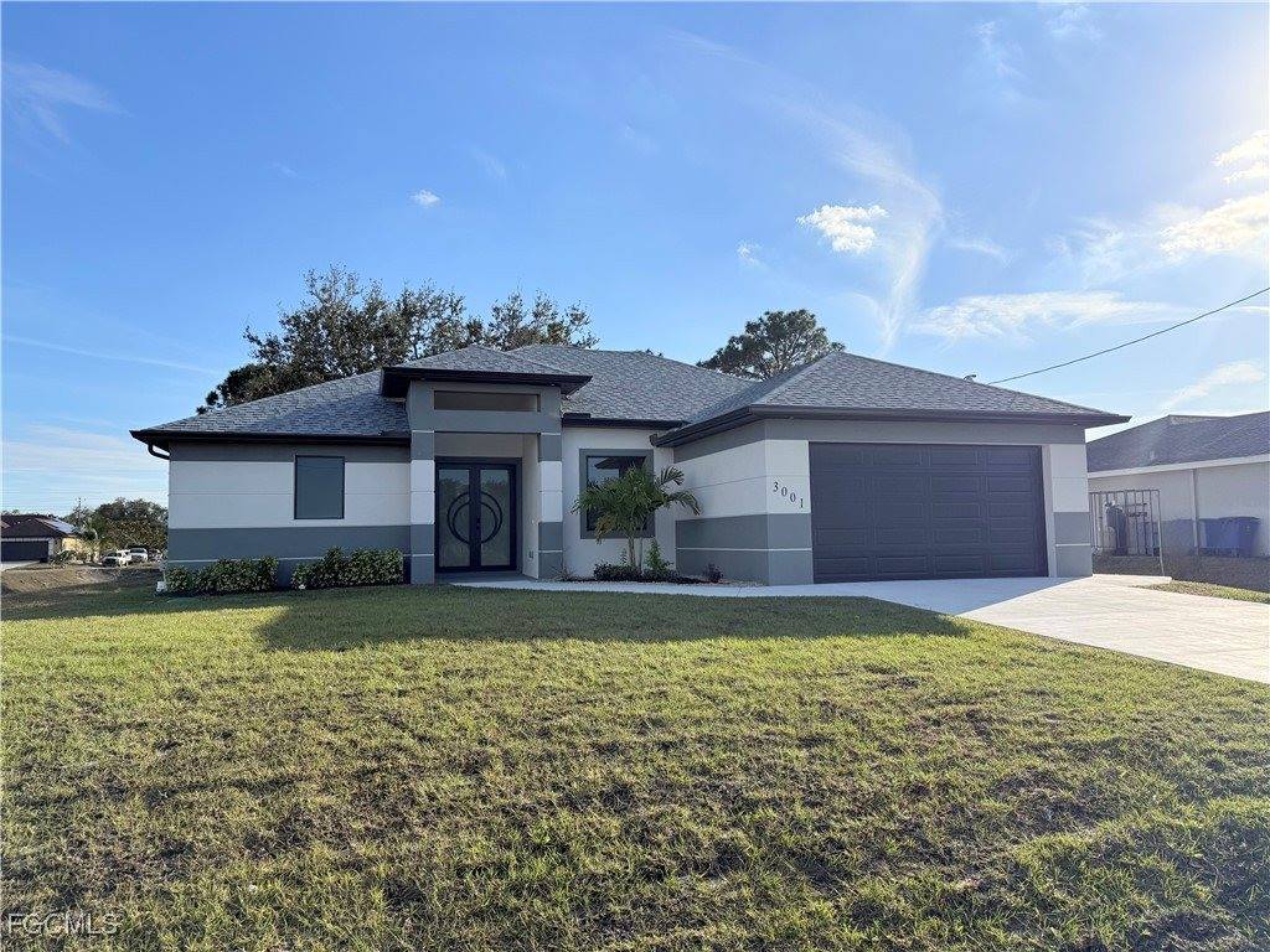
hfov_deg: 71.6
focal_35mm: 24
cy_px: 476
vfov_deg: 56.8
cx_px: 635
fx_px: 881
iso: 80
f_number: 1.78
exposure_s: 1/6711
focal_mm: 6.76
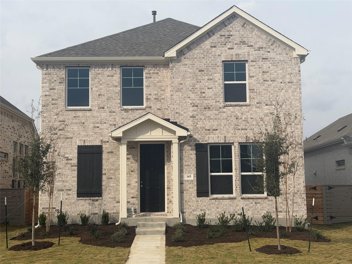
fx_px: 488
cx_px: 176
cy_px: 132
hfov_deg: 39.7
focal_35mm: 48
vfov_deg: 30.3
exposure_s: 1/6536
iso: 80
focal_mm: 6.76
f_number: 1.78
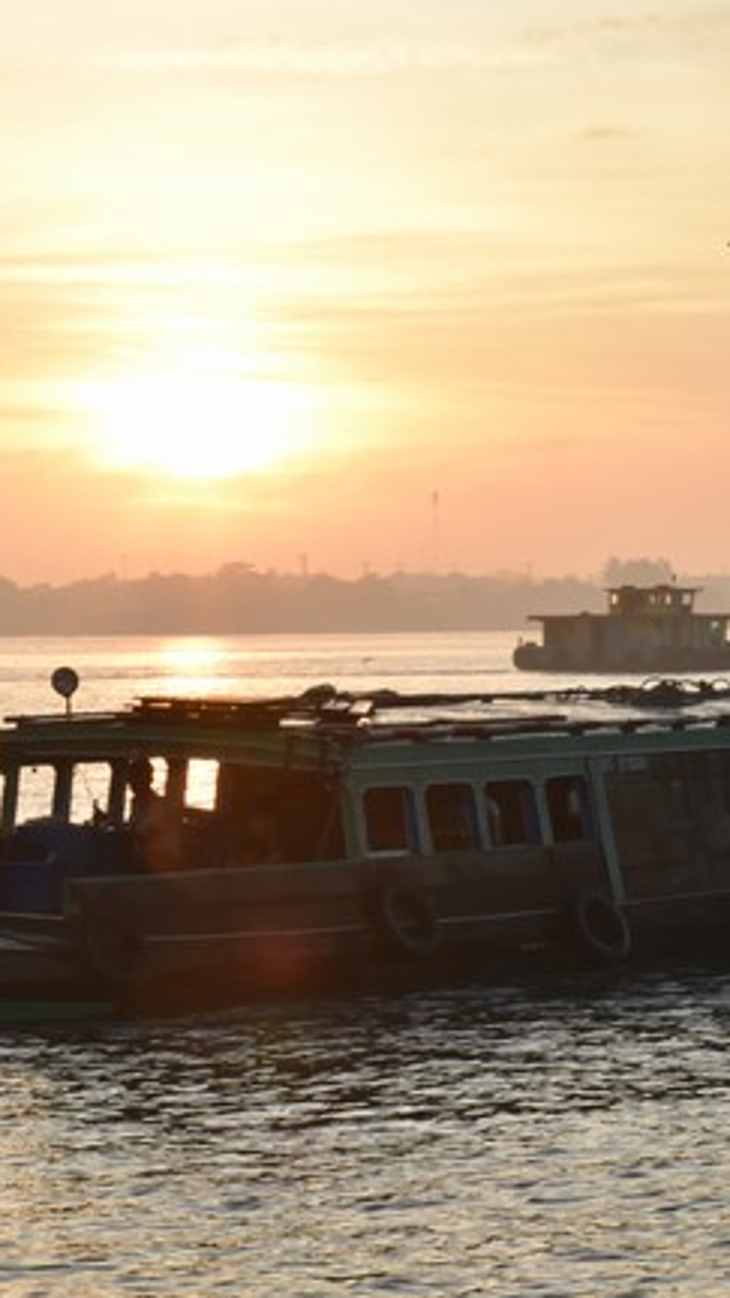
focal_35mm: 123
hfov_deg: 9.8
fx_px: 4233
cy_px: 649
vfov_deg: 17.4
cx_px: 222
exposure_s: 1/200
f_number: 22
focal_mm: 78
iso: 1600
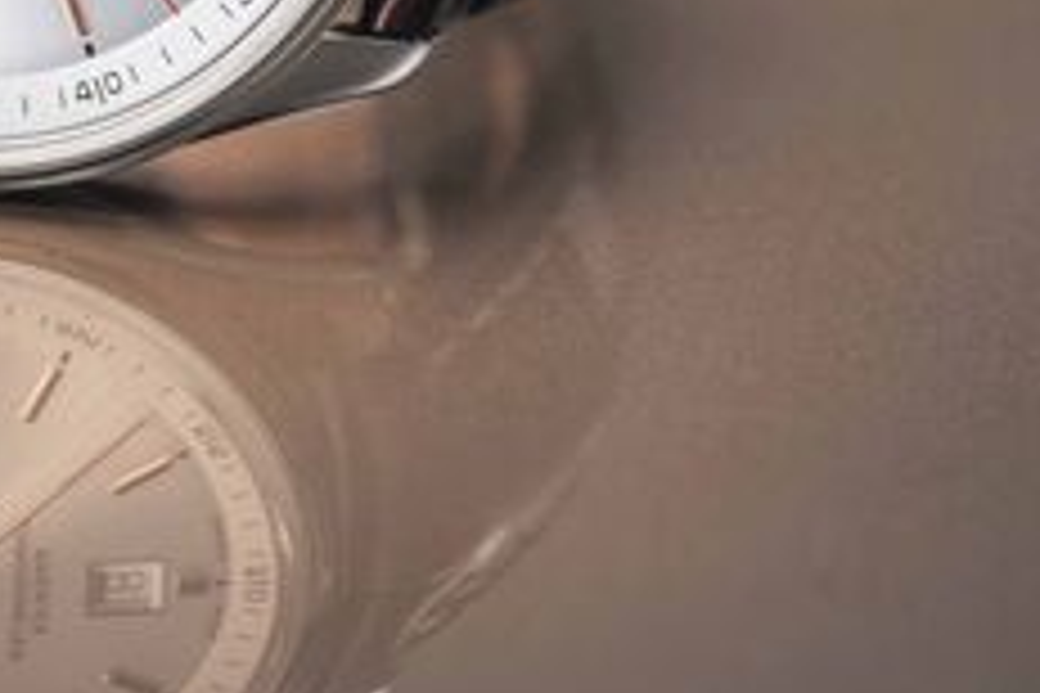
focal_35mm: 249
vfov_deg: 5.5
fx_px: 7193
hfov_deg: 8.2
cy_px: -236
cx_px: -36
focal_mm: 90
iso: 125
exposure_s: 1/125
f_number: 8
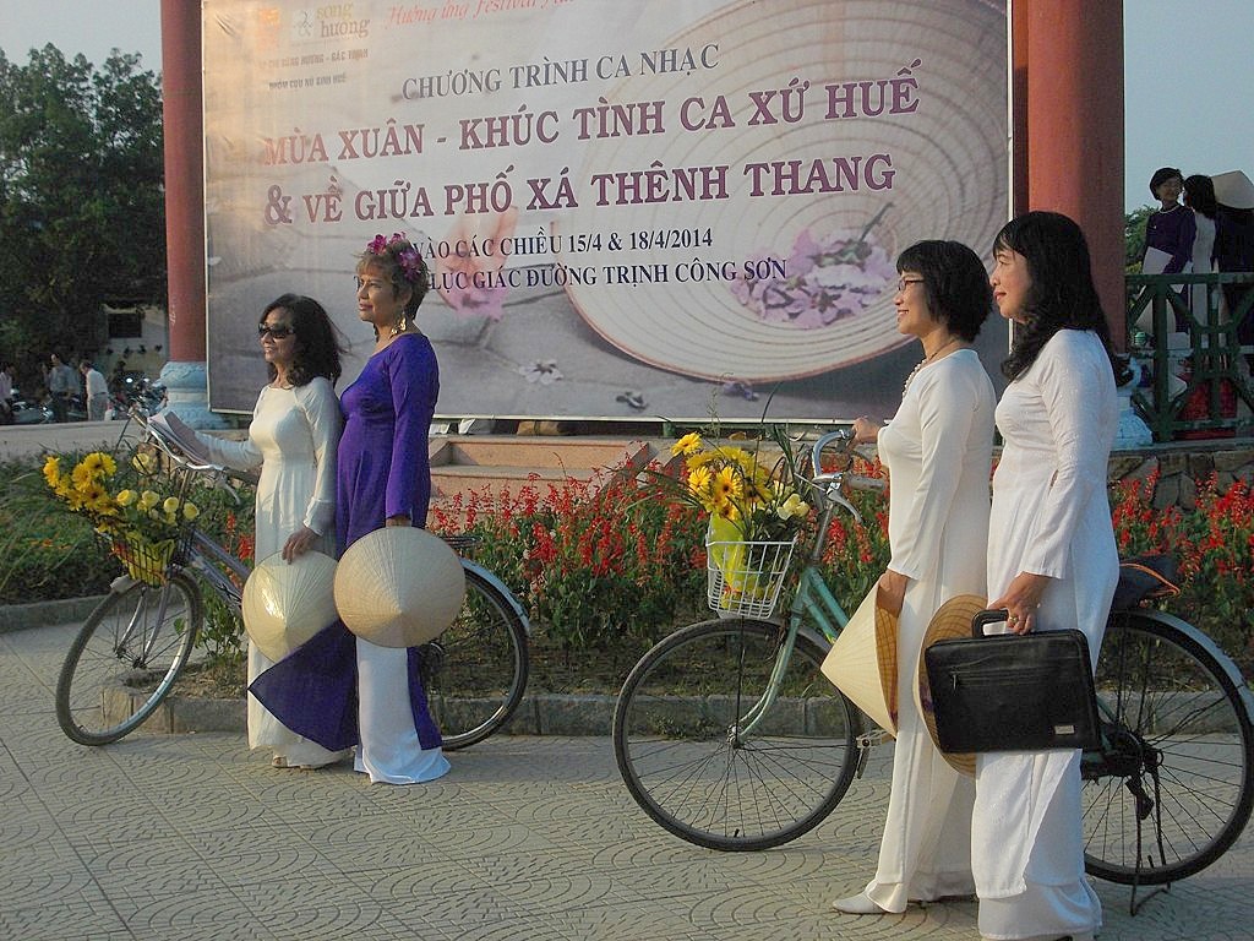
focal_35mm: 60
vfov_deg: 24.4
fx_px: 2174
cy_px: 470
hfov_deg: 32.2
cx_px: 627
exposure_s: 1/640
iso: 80
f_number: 4
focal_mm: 8.5
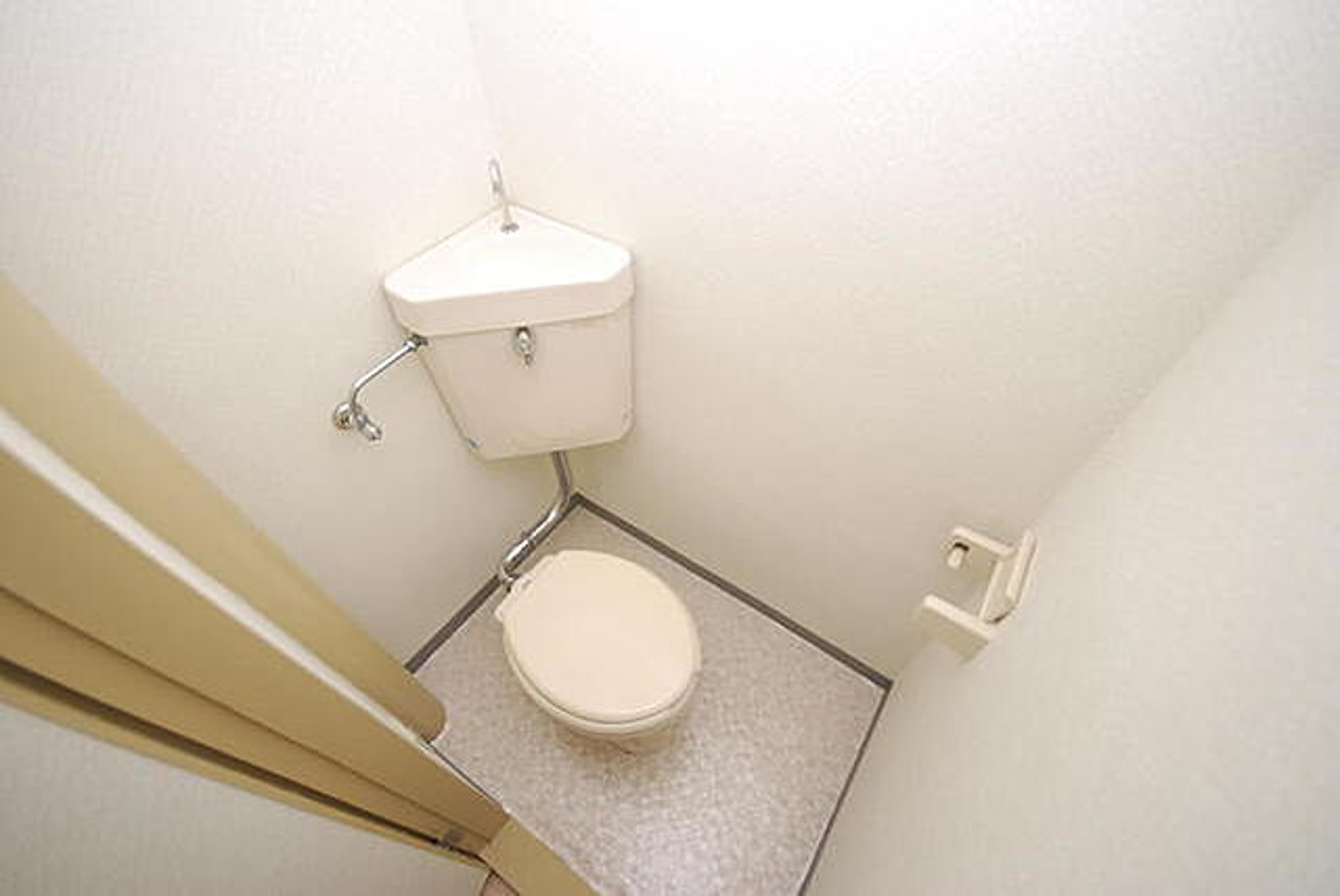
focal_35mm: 15
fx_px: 559
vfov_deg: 77.4
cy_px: 448
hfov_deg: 100.3
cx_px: 670
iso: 200
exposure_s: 1/60
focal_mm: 10
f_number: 4
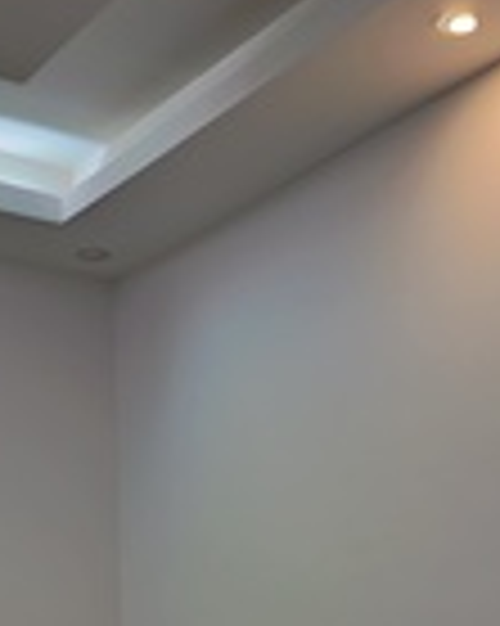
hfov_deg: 19.9
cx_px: 255
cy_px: 817
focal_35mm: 77
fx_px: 1426
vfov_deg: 22.2
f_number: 1.75
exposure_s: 1/30
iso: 1016
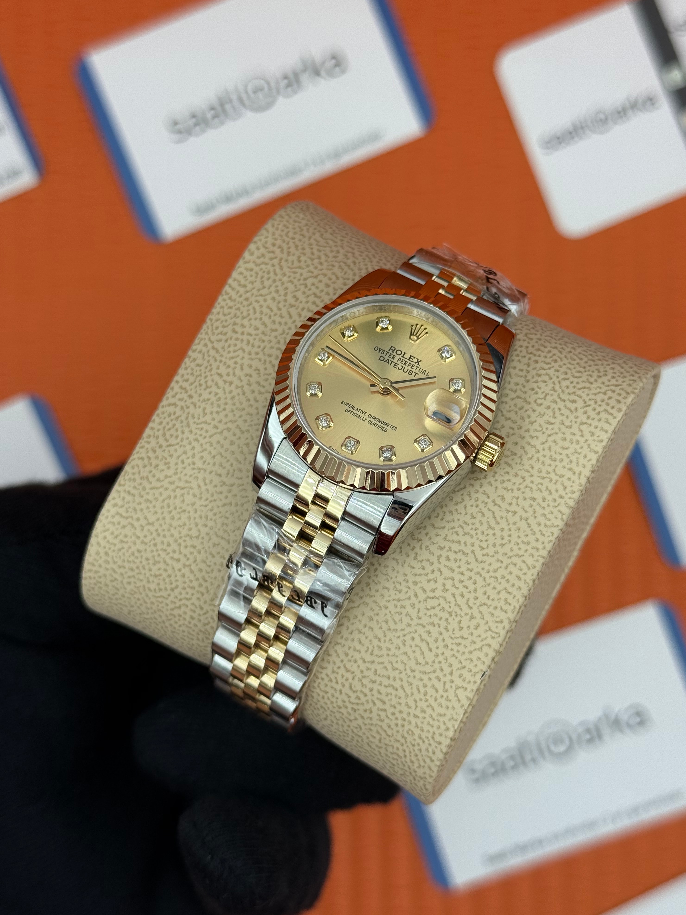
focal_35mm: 49
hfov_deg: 29.7
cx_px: 339
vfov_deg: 38.9
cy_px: 466
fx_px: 1295
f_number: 1.78
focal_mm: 6.76
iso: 64
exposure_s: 1/906
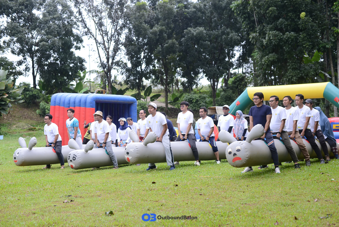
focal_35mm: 50
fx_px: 471
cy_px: 114
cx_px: 170
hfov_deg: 39.6
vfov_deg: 27.0
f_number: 2.8
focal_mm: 50
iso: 200
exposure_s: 1/320
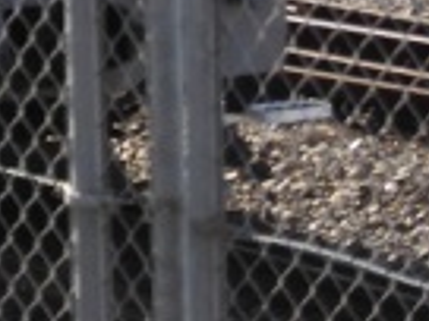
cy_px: -266
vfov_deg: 2.8
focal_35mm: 520
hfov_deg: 3.8
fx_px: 6444
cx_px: -252
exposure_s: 1/250
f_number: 5.4
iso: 160
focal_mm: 25.1
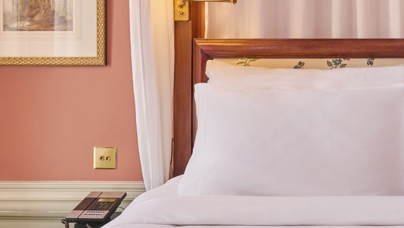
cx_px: 419
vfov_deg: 17.6
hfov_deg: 28.7
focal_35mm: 68
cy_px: 47
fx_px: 729
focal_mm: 21
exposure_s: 1/15
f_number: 8
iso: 200
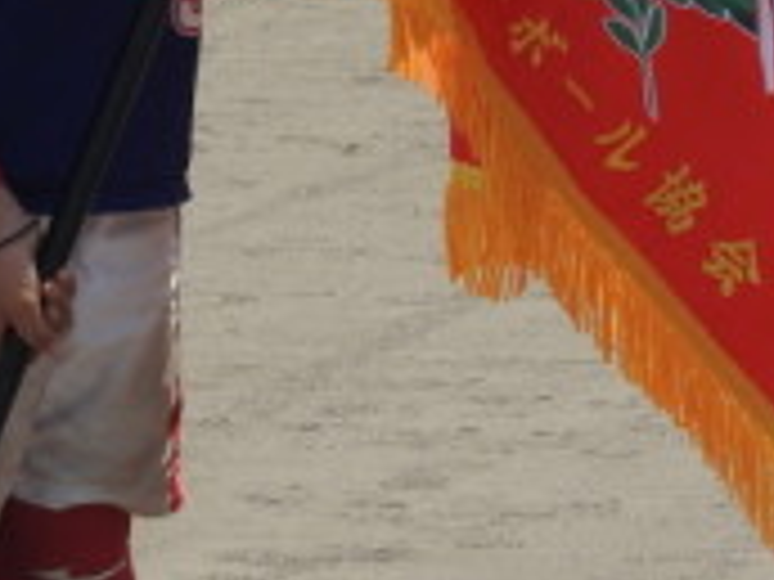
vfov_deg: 3.4
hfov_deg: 4.6
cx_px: 36
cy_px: 85
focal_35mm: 435
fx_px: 9726
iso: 100
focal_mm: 22.4
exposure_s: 1/500
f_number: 5
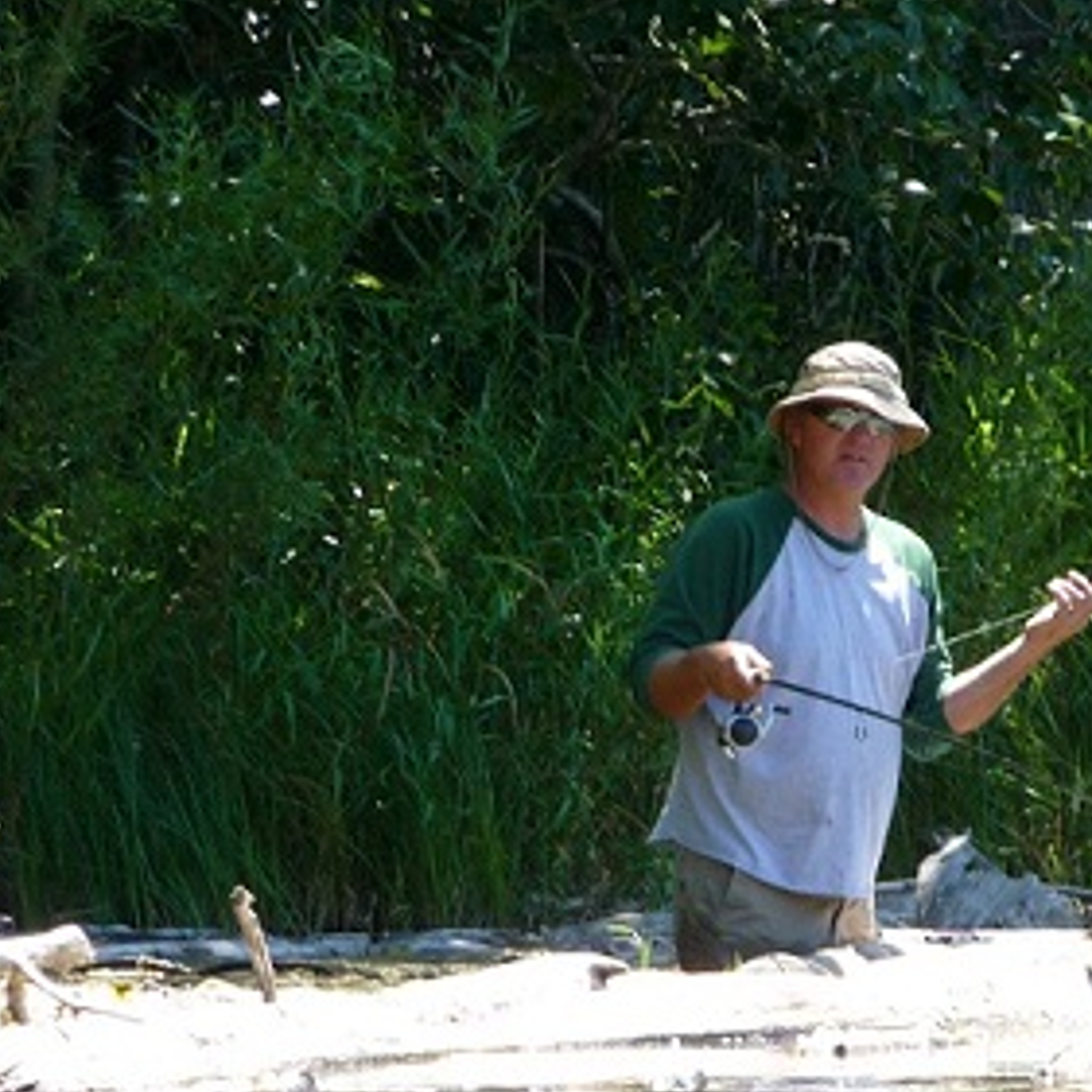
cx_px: 843
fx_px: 16739
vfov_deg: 3.7
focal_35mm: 469
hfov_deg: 3.7
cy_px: 872
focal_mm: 39.2
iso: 100
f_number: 4.9
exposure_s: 1/125
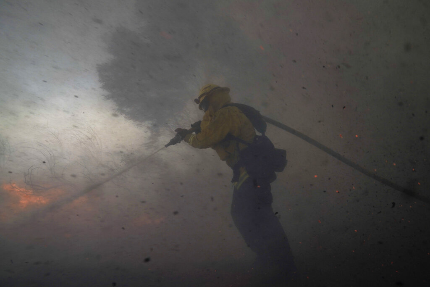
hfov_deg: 73.7
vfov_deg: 53.1
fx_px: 287
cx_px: 215
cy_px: 144
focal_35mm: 24
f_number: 8
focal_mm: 24
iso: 400
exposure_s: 1/1000
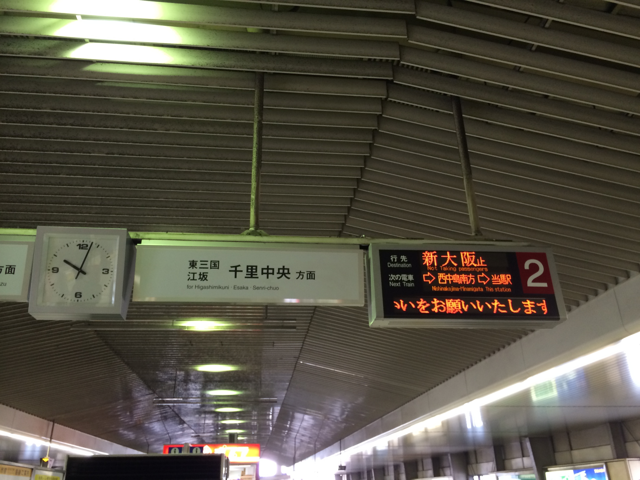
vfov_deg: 46.8
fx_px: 555
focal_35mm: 30
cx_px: 320
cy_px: 240
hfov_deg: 60.0
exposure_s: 1/30
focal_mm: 4.12
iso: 100
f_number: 2.2
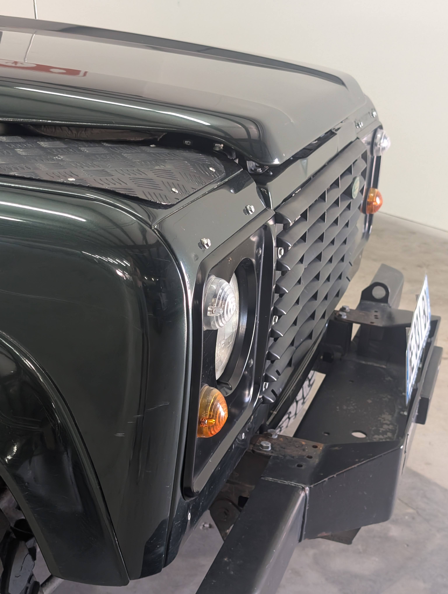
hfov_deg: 29.7
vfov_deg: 38.9
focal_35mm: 49
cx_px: 224
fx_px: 843
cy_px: 297
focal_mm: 6.9
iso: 222
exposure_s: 1/37.3
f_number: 1.68
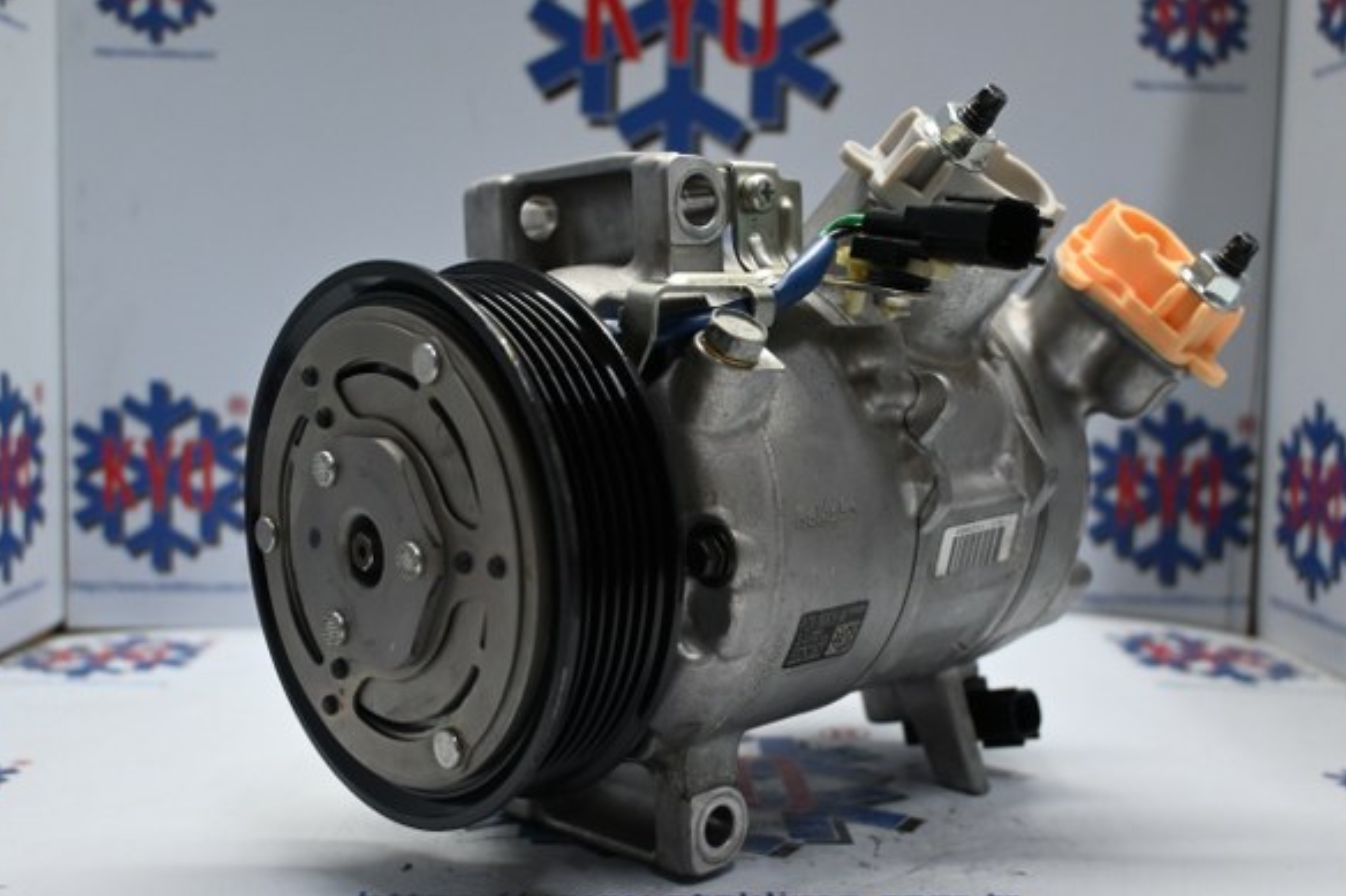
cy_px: 456
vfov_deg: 34.6
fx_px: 1439
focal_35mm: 39
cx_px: 661
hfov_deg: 50.1
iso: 1250
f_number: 4.2
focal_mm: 25
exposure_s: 1/125
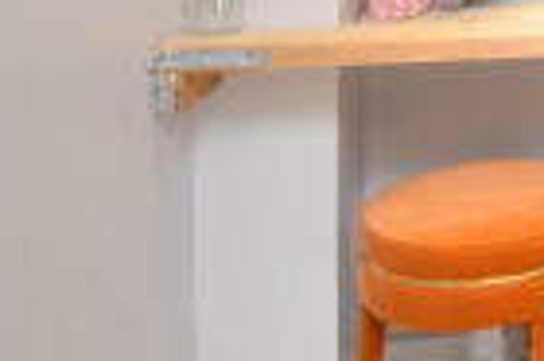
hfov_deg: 28.9
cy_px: -80
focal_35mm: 51
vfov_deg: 23.9
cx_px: 762
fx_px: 770
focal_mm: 10
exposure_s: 1/160
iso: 800
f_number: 4.5
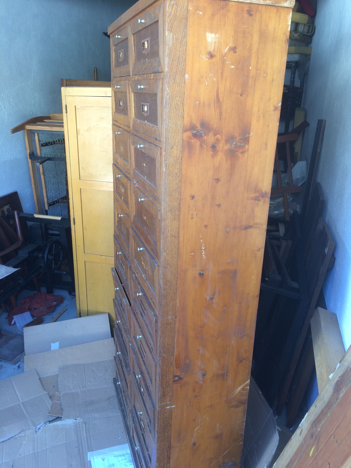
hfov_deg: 48.2
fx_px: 392
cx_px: 176
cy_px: 234
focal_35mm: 29
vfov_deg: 61.7
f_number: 2.2
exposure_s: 1/50
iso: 40
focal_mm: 4.15
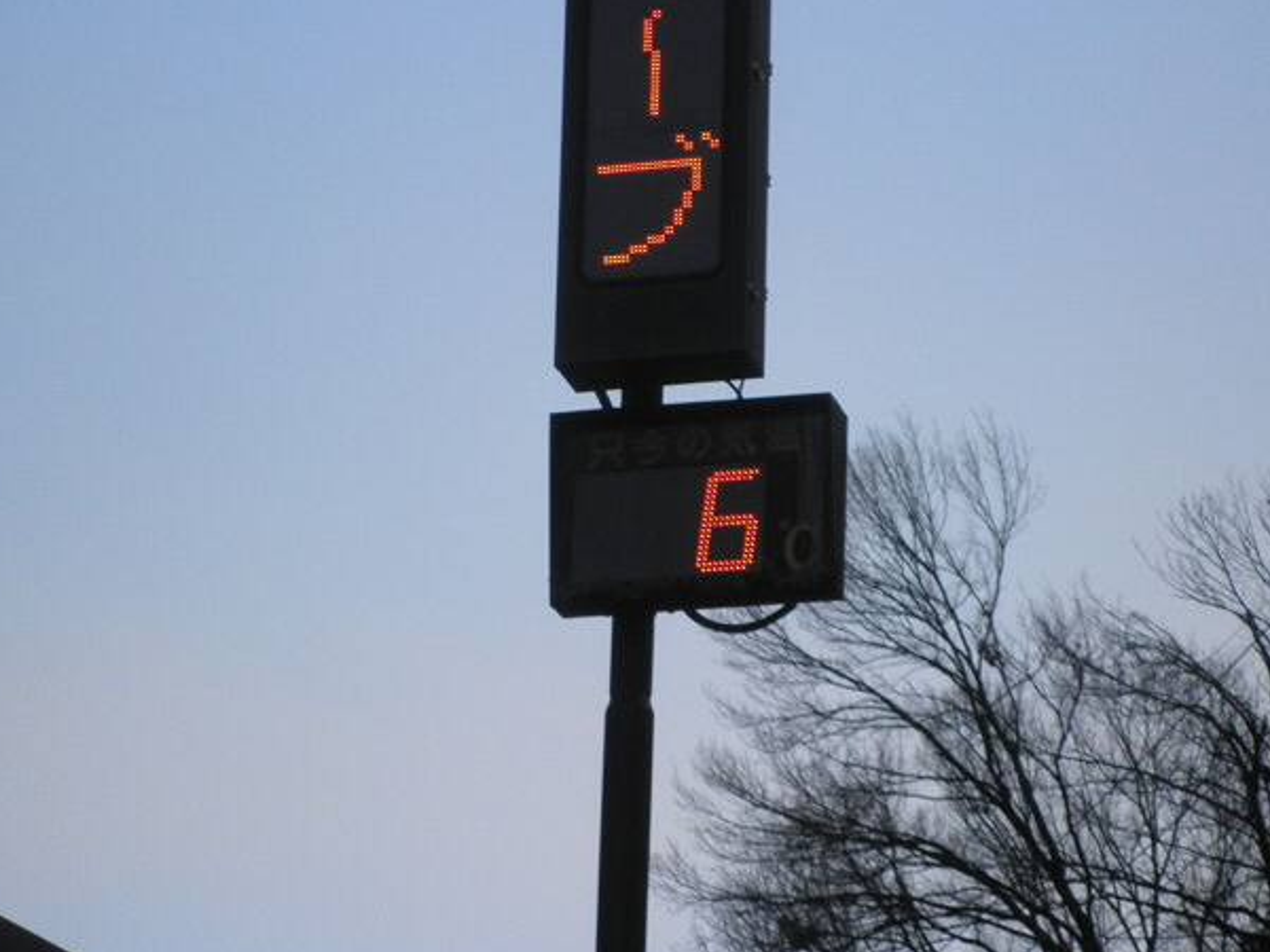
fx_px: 5283
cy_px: 421
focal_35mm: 144
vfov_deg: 10.3
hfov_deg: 13.7
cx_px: 677
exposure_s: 1/125
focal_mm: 19.6
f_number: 5.9
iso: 100
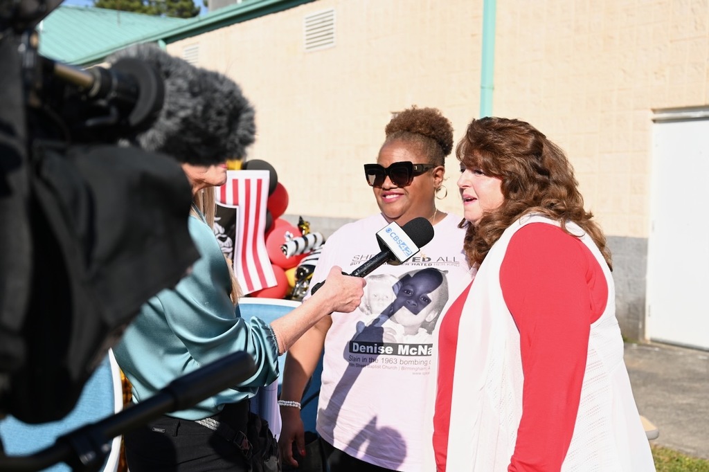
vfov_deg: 29.8
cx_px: 354
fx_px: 886
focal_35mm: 45
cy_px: 236
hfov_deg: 43.6
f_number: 5
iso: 100
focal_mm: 45
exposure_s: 1/500
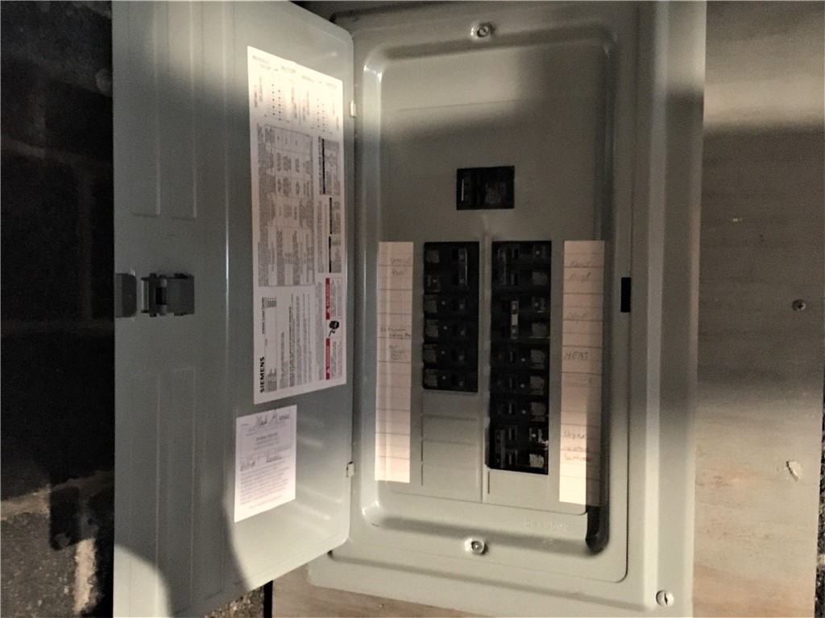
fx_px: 691
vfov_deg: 48.2
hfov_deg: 61.7
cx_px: 412
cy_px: 309
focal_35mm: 29
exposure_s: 1/15
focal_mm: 4.15
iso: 1000
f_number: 2.2
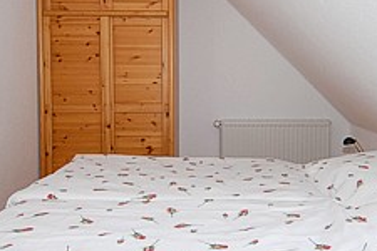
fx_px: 377
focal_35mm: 36
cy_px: 139
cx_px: 253
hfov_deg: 52.1
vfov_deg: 36.8
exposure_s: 1/80
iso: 400
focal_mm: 12
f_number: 11
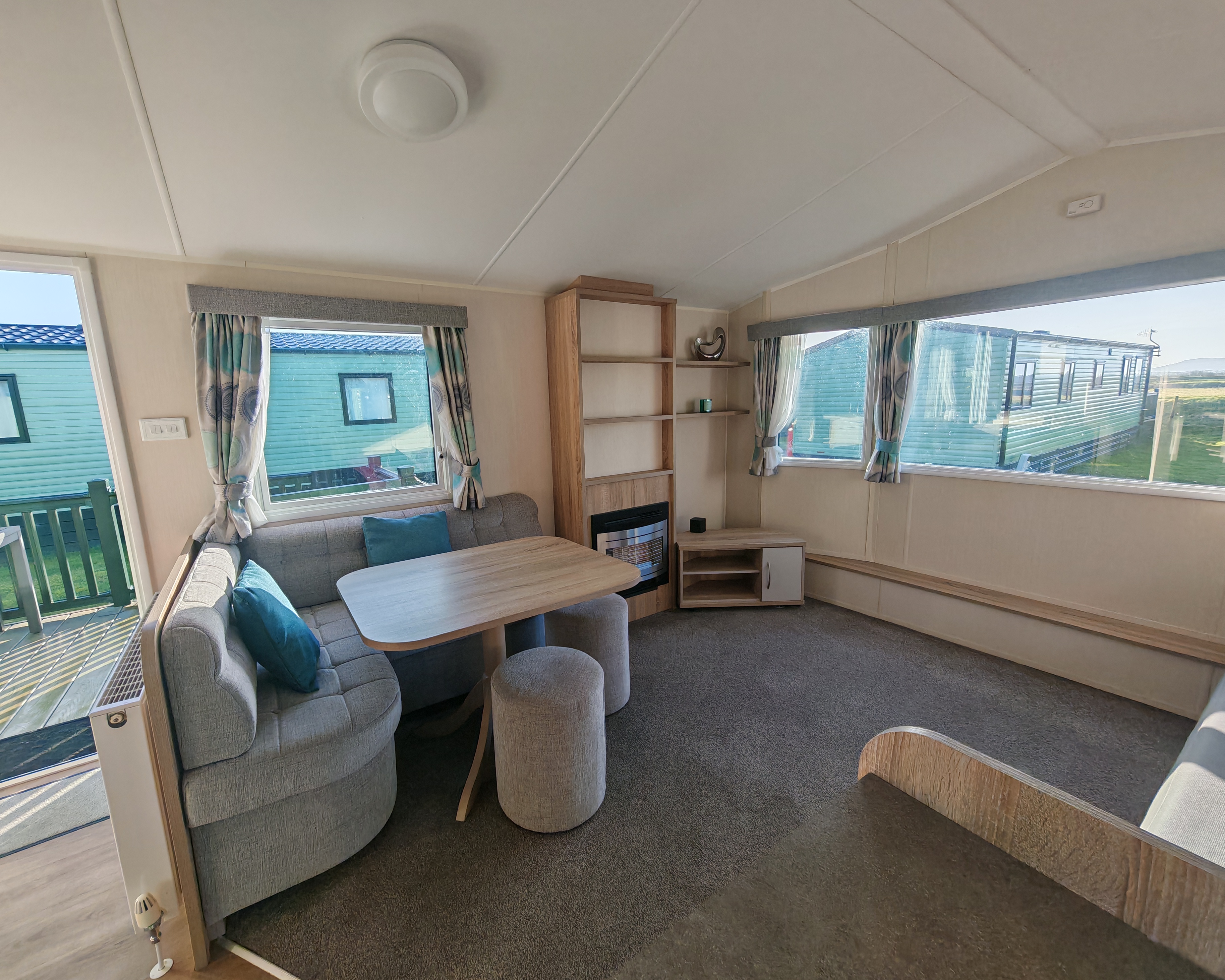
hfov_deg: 100.6
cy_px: 489
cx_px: 575
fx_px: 508
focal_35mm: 14
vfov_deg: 88.0
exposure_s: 1/380
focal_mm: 1.82
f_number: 2
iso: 50
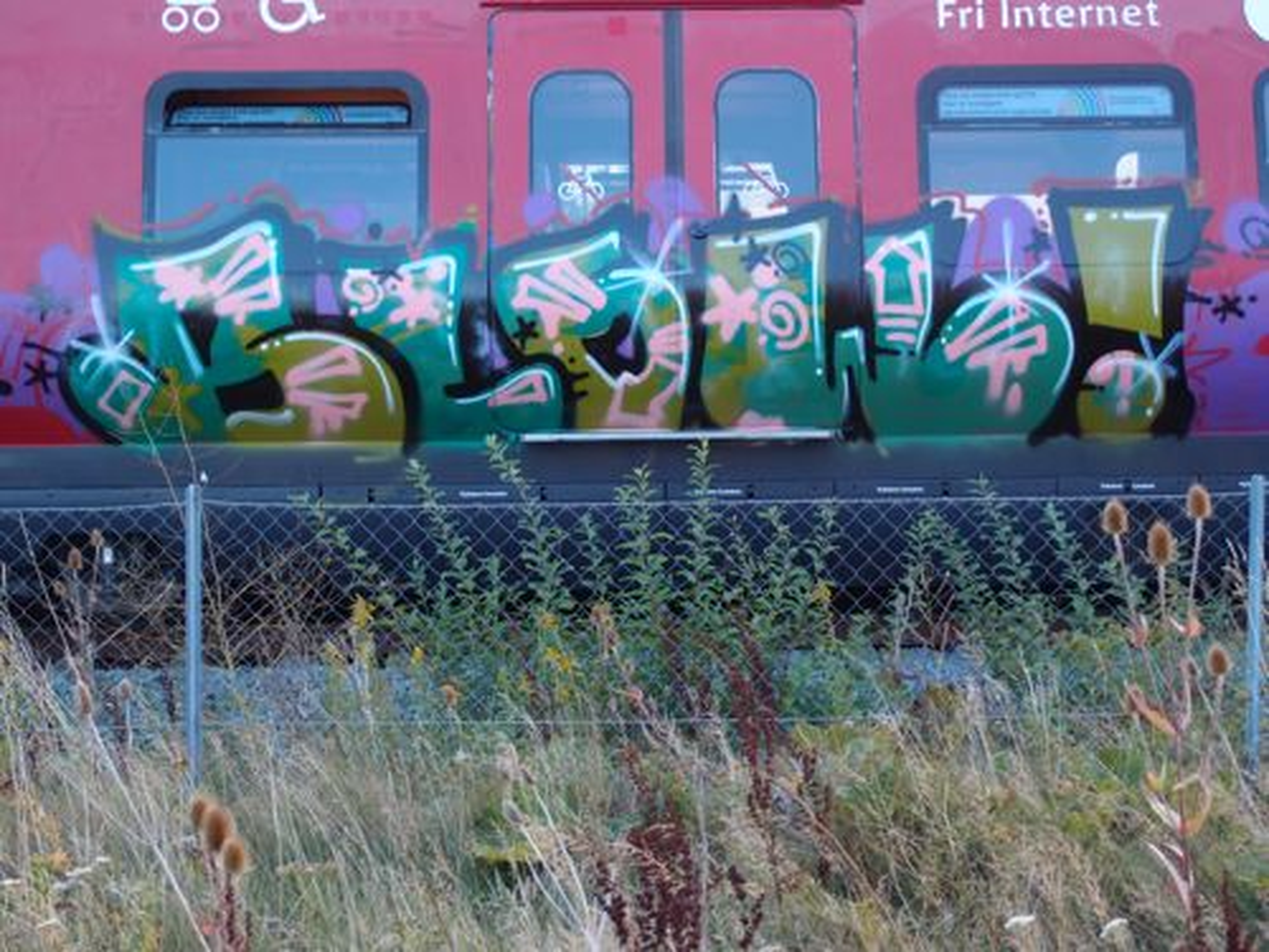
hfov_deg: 38.2
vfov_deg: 29.1
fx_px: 1833
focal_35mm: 50
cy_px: 476
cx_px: 634
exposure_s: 1/125
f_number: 2.1
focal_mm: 10.83
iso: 100
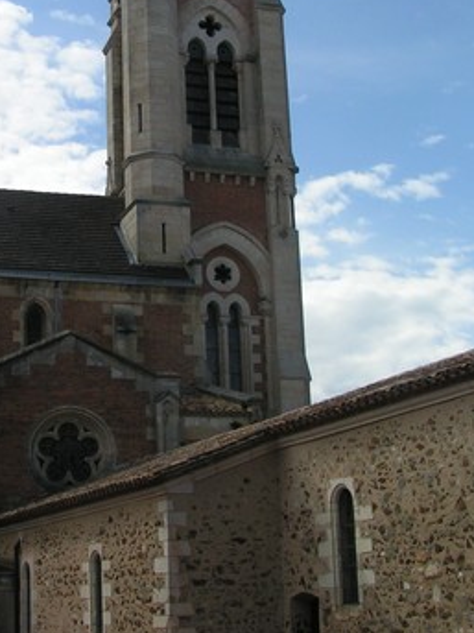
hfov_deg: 21.4
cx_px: 118
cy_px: 217
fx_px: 1242
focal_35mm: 68
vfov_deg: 28.4
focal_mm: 5.8
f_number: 5.6
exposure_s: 1/400
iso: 50
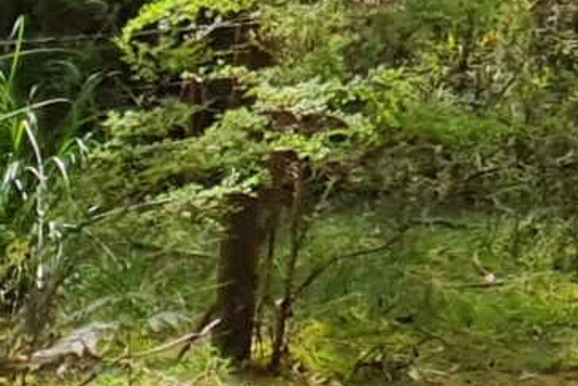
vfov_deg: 6.3
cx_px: 1639
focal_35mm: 190
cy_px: -1015
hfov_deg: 9.1
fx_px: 3052
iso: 50
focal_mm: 4.32
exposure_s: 1/528
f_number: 2.4
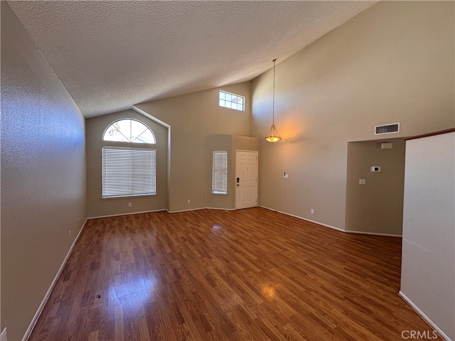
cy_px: 170
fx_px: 184
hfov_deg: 102.1
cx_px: 228
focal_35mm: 14
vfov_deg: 85.7
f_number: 2.2
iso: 200
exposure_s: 1/120
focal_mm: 2.22
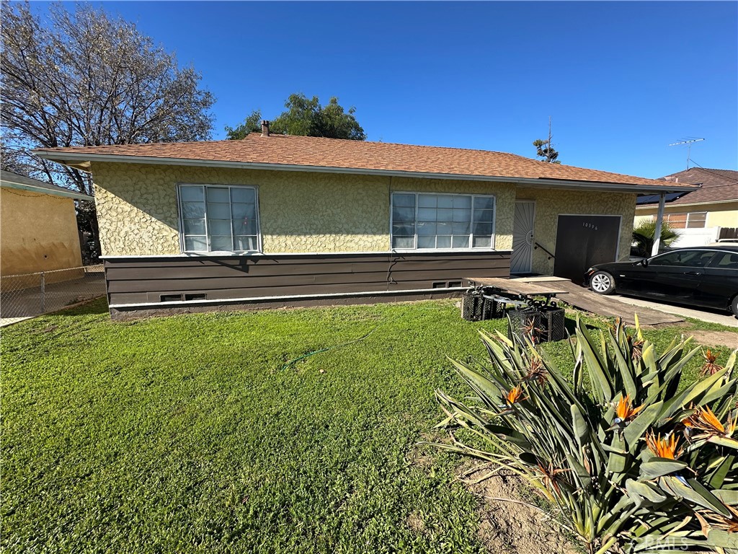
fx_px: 298
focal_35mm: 14
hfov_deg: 102.1
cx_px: 369
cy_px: 277
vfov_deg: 85.7
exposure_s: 1/1208
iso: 40
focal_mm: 2.22
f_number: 2.2
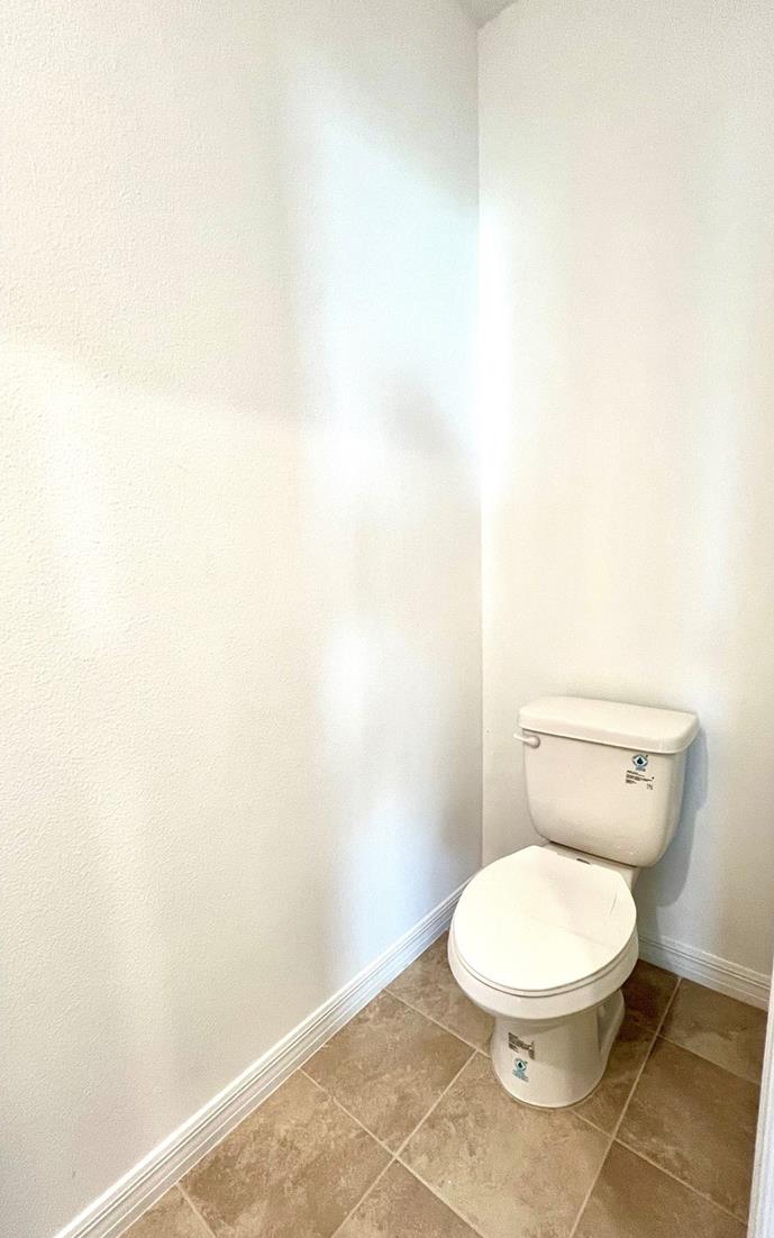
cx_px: 371
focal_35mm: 15
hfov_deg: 74.8
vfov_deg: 101.3
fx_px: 506
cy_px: 656
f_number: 1.8
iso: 160
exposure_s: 1/120
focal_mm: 1.57
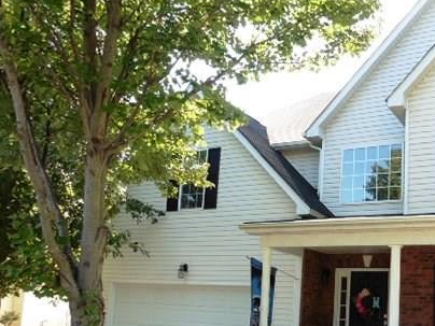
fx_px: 478
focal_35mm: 38
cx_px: 319
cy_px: 237
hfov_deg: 47.4
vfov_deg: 37.0
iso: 100
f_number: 4
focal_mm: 4.3
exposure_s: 1/125
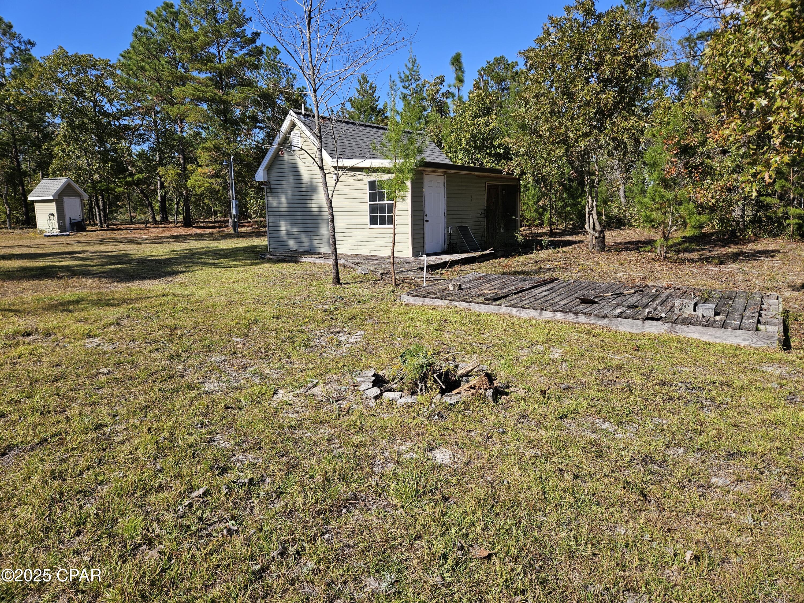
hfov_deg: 73.9
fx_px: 534
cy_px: 302
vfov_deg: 58.9
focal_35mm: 23
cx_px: 402
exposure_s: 1/1410
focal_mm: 5.4
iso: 25
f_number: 1.8
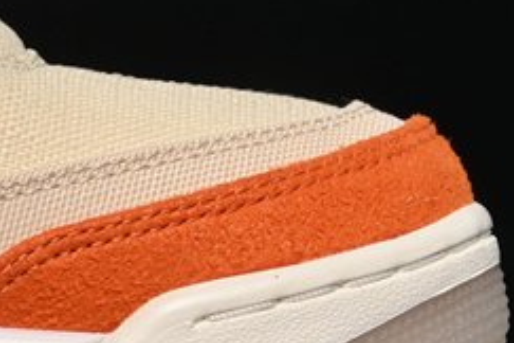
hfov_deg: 5.5
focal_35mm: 370
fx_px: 5282
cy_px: -47
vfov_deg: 3.7
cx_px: -391
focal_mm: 50
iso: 160
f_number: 7.1
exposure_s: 1/60
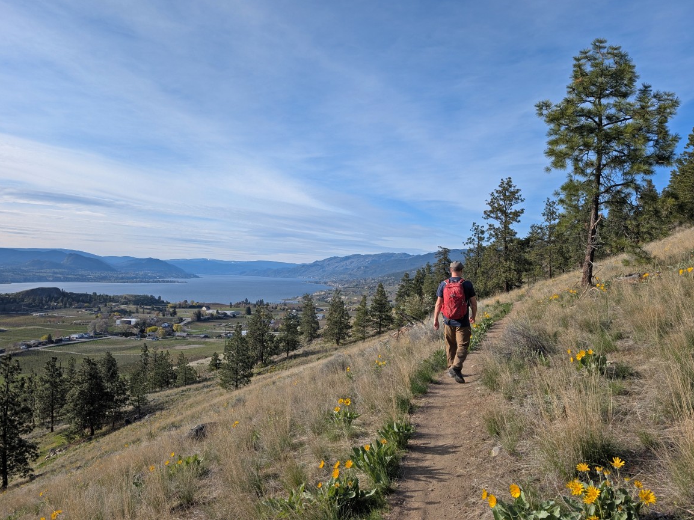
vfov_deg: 54.9
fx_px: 501
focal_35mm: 25
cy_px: 251
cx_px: 349
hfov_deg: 69.4
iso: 21
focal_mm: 6.9
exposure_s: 1/873
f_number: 1.68
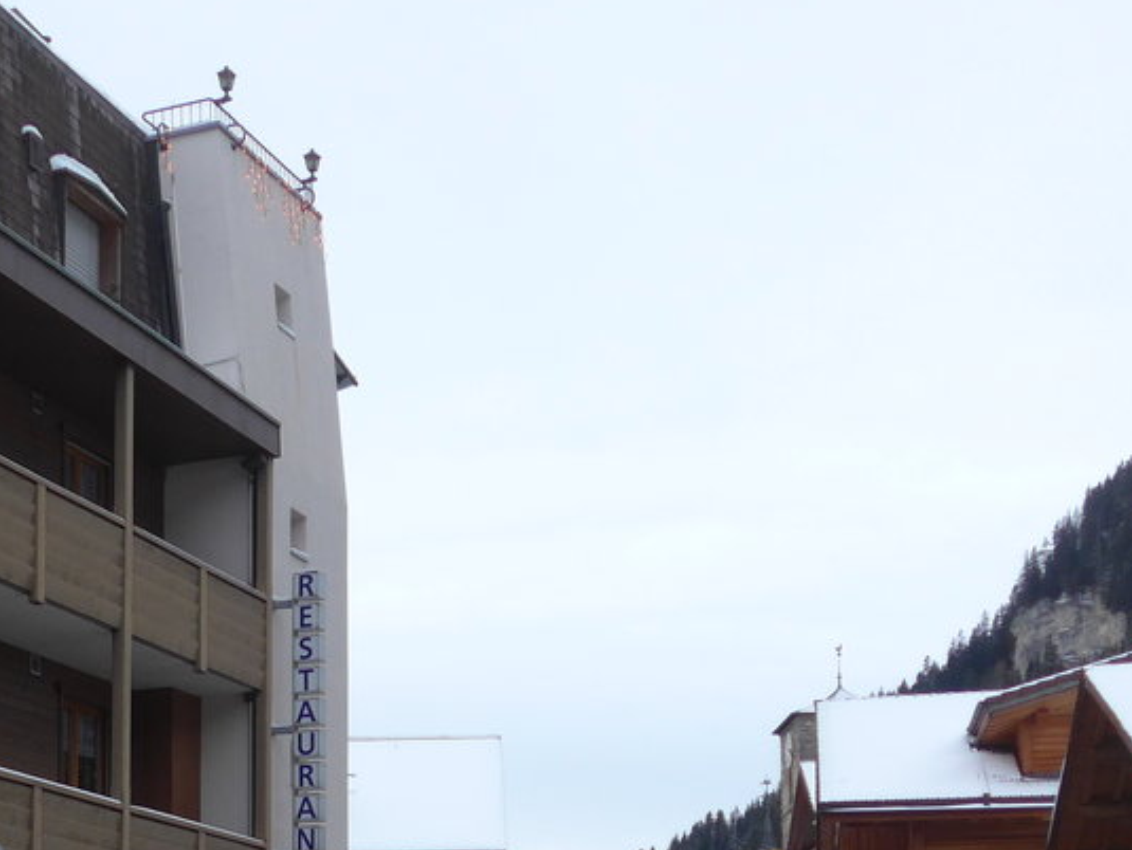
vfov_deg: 21.4
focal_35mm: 65
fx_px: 2127
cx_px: 30
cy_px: 943
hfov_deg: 28.2
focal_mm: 6
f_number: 2
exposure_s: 1/200
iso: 160
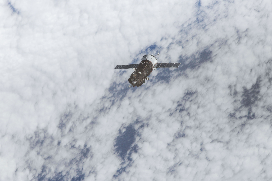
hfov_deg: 2.1
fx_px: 7555
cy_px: 90
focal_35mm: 1000
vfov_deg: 1.4
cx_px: 136
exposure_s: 1/800
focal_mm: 1000
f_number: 10
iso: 200
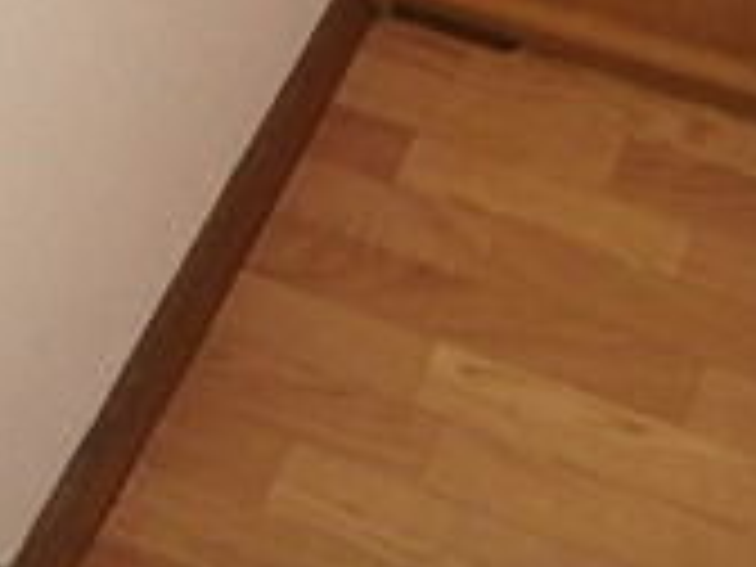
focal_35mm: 80
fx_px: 1747
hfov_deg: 23.6
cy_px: -508
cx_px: 706
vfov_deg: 15.4
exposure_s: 1/30
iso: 320
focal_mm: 3.7
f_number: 3.5
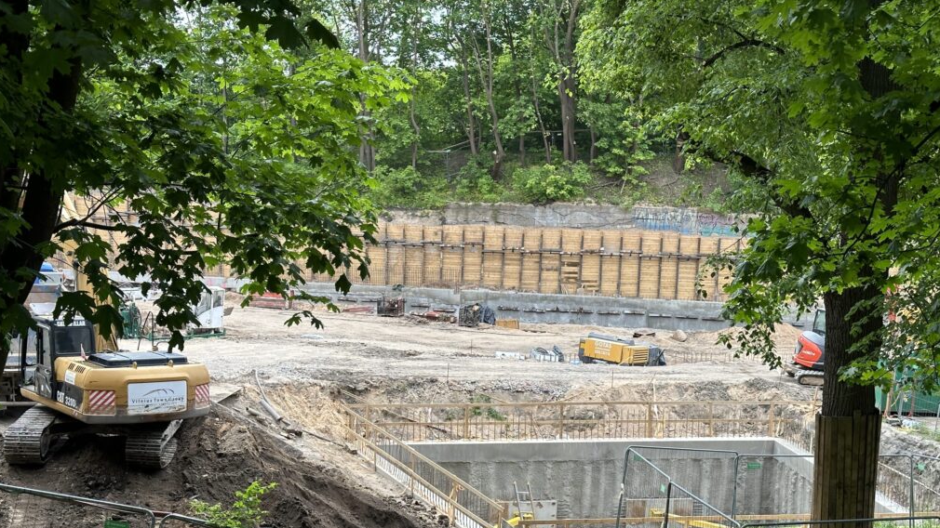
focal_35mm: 53
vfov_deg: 22.5
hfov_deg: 39.2
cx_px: 464
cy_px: 356
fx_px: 1321
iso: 64
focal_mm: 6.86
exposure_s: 1/830
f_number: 1.78
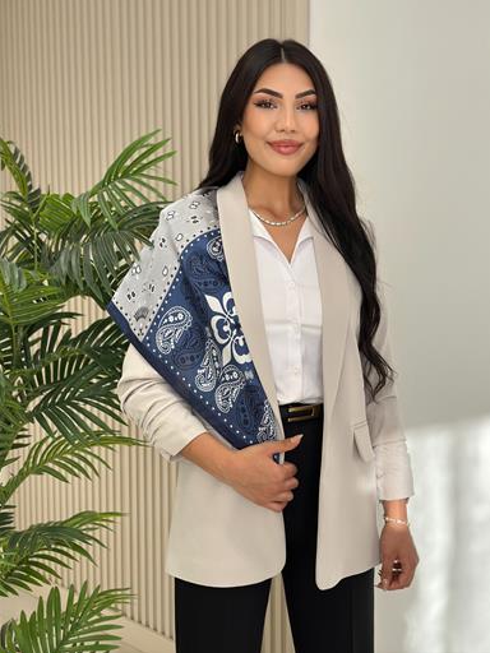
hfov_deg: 29.1
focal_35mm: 50
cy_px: 317
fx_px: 944
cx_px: 254
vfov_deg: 38.2
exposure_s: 1/332
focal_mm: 6.86
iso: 80
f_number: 1.78
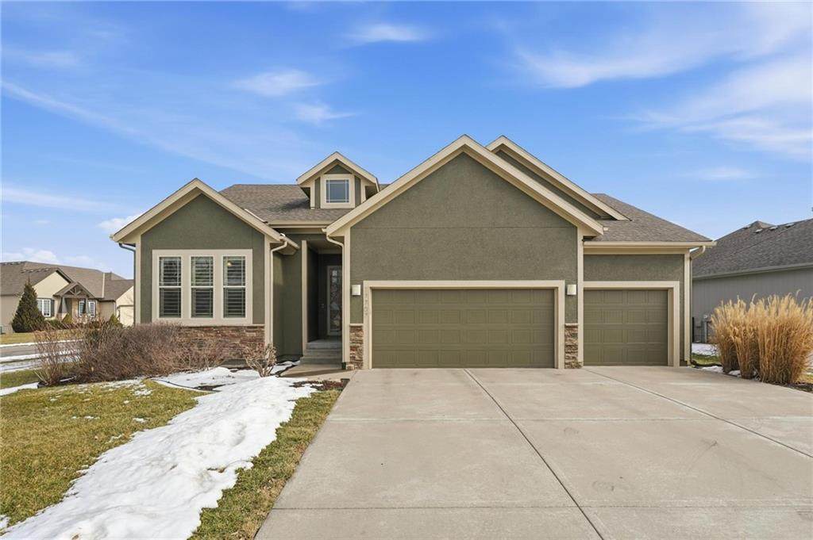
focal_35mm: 17
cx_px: 406
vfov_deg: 70.7
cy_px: 270
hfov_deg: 93.7
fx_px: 381
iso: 100
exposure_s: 1/1000
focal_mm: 16.9
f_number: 7.1
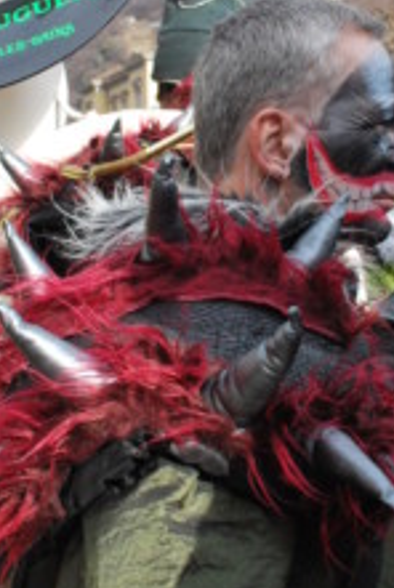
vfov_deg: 29.1
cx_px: 201
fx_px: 1113
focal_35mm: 68
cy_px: 141
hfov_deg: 20.1
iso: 200
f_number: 8
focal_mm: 20
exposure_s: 1/250
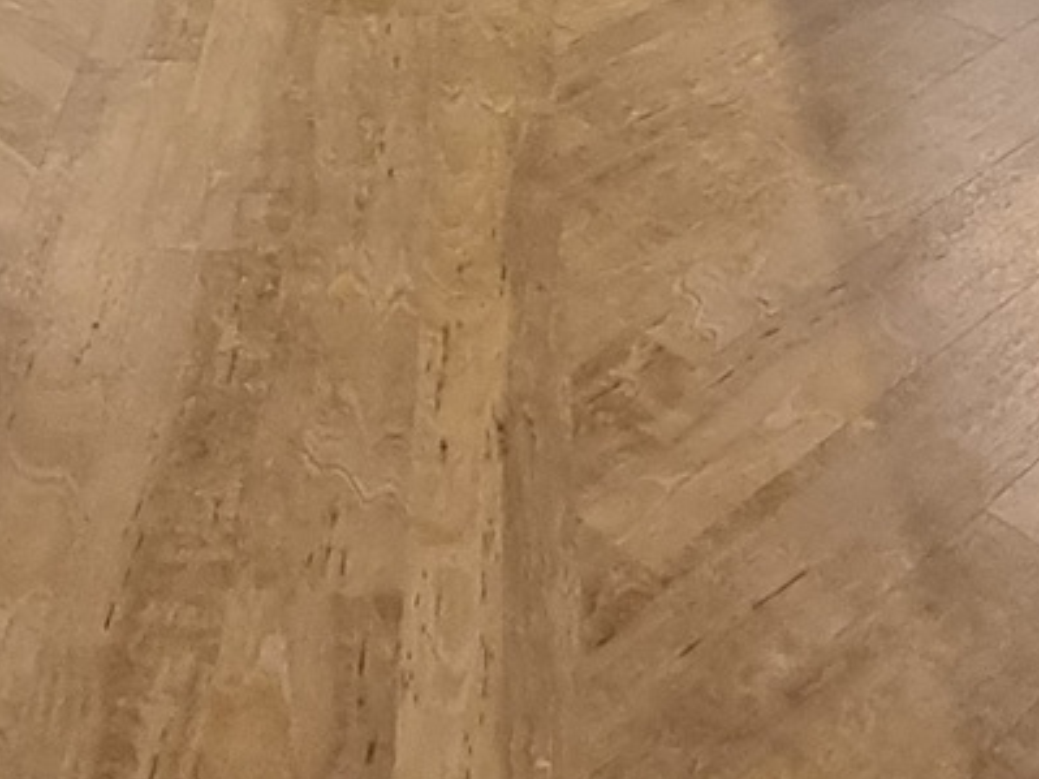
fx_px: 1980
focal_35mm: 66
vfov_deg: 14.5
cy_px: -1086
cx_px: 359
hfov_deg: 29.2
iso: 500
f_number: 2.2
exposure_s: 1/33
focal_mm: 2.2
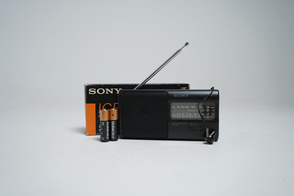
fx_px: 245
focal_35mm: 30
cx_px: 147
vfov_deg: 43.6
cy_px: 98
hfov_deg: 61.9
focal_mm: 30
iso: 64
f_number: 5.6
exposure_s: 1/8
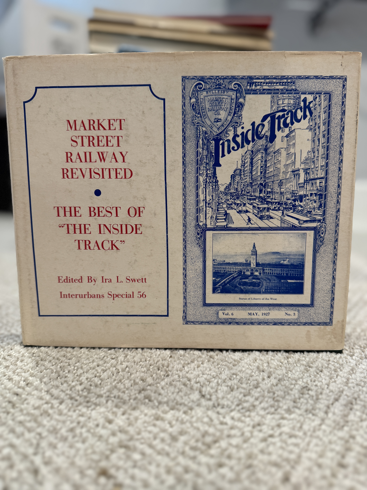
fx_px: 339
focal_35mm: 24
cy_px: 245
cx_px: 184
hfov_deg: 56.8
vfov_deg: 71.6
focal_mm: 6.76
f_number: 1.78
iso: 200
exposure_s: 1/60
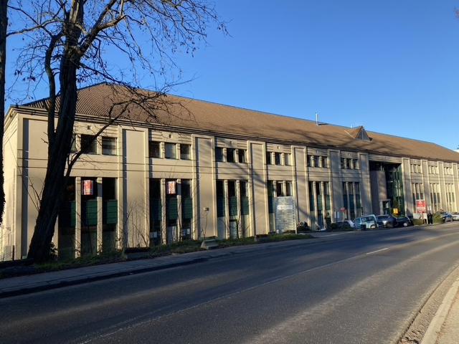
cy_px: 172
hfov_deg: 67.3
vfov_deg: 53.1
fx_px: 345
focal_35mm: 26
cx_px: 230
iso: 32
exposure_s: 1/1258
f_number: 1.8
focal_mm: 4.25
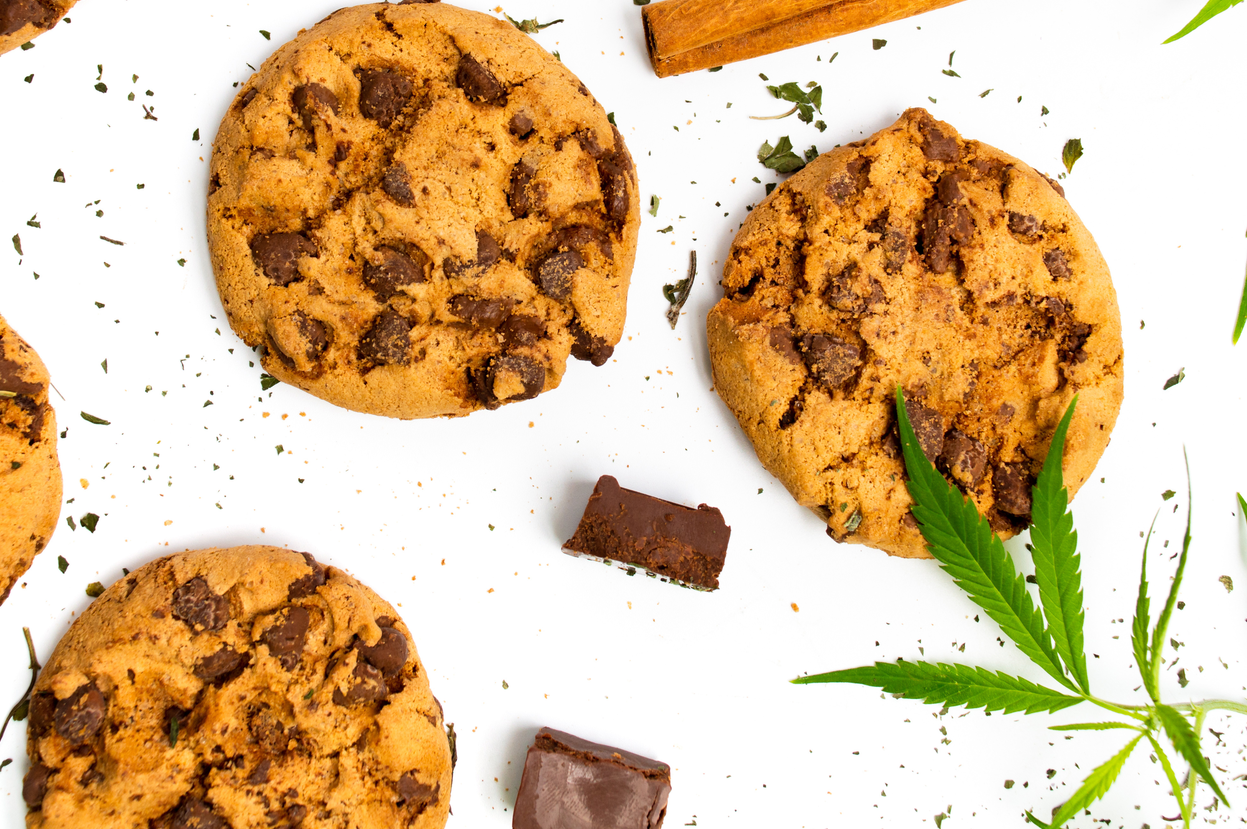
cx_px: 560
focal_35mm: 60
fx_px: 2077
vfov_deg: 22.4
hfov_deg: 33.4
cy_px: 226
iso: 200
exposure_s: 1/125
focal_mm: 26
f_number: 6.3
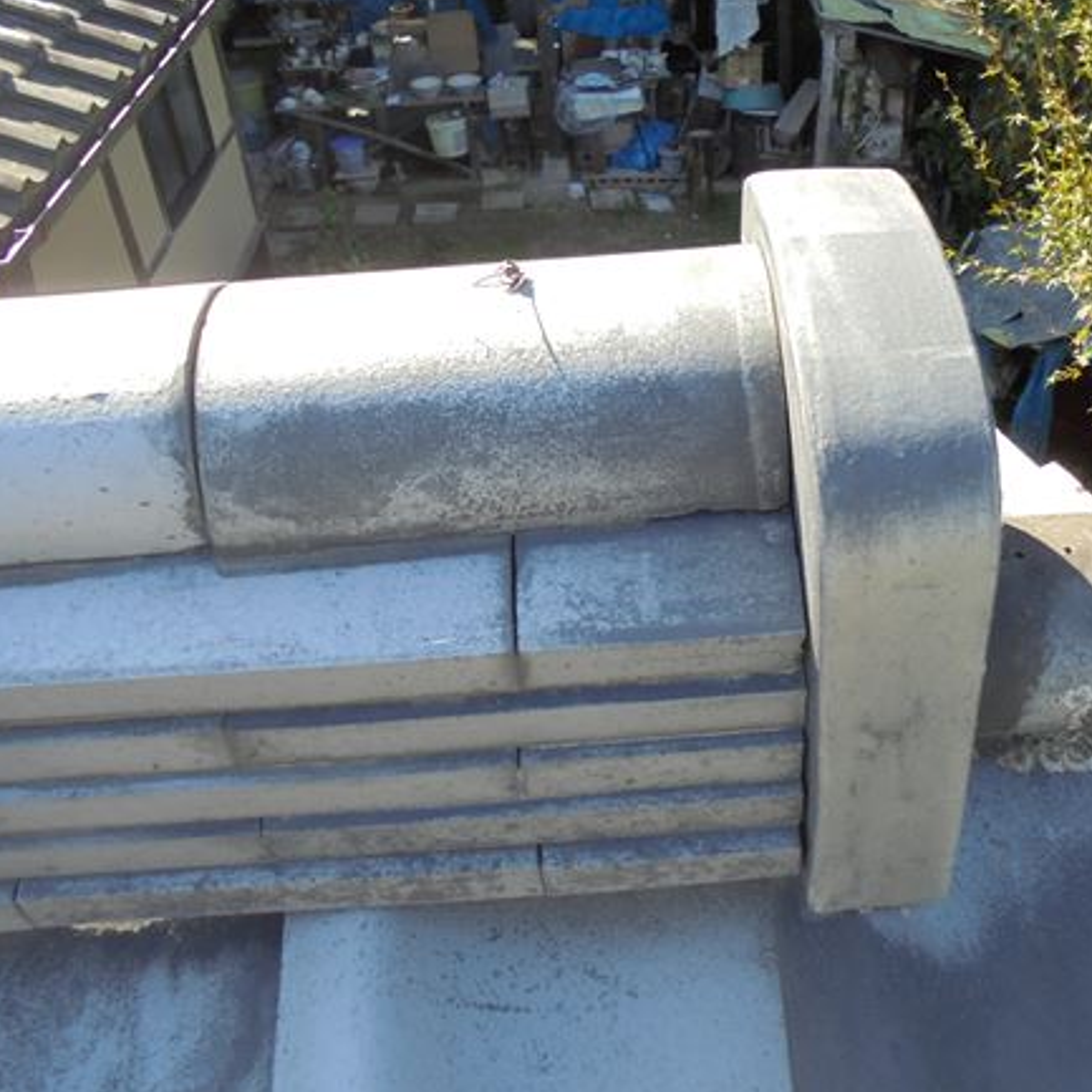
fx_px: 1213
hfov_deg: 47.9
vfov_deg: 48.4
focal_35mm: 34
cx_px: 699
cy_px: 555
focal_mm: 4.6
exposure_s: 1/160
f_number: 3.5
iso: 100
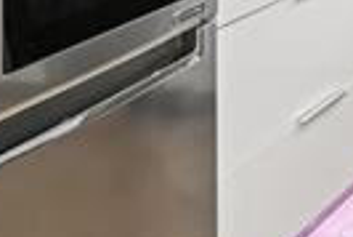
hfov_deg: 15.5
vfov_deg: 13.6
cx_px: 810
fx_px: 825
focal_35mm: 84
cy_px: -253
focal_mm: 14
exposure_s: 1/80
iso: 800
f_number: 8
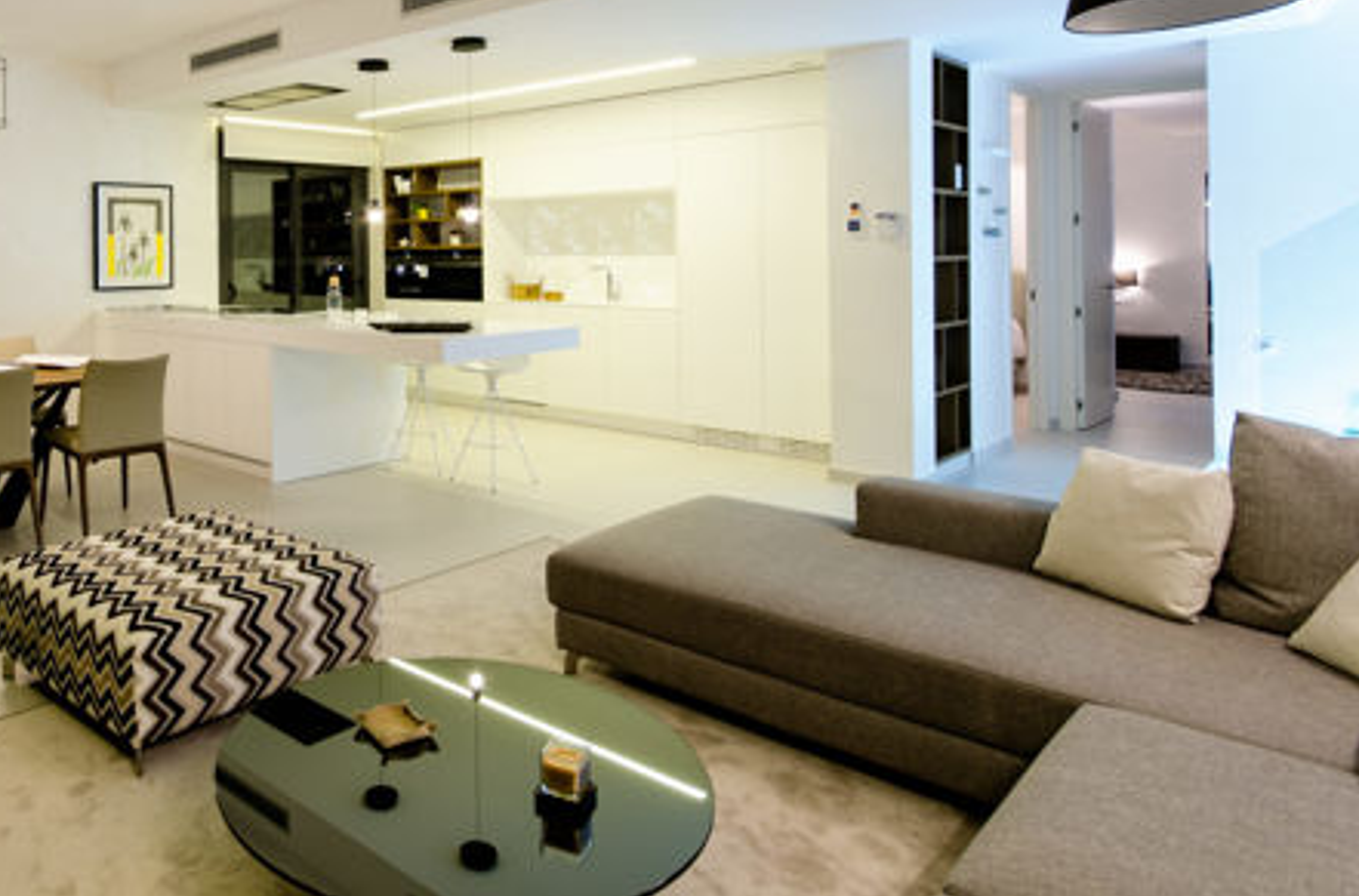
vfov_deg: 50.8
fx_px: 903
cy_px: 234
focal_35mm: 24
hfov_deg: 69.4
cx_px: 353
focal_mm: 10
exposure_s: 1/1.67
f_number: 8
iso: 100
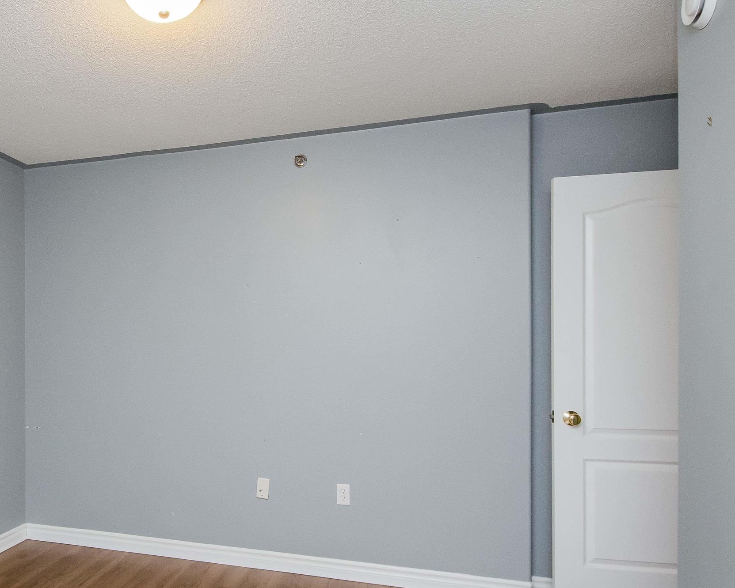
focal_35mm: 26
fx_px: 566
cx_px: 182
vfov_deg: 54.7
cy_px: 341
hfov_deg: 62.2
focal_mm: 10
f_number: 6.3
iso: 800
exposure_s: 1/60
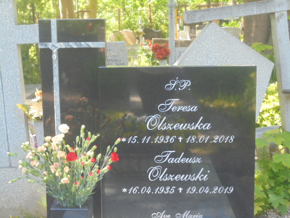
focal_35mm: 64
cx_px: 145
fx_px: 536
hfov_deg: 30.3
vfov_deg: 22.9
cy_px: 109
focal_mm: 11.5
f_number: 5.6
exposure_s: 1/30
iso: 200
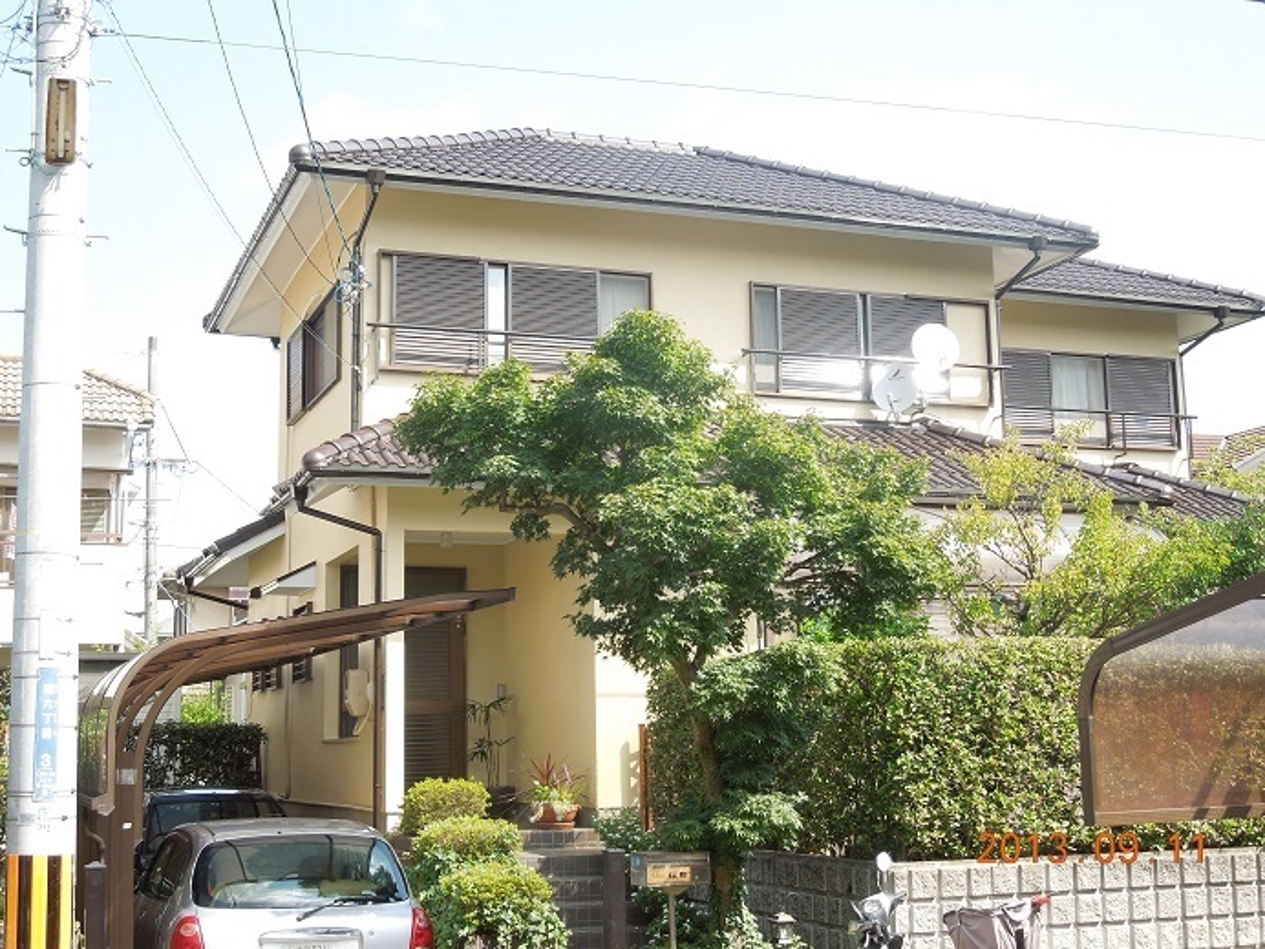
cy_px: 474
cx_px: 632
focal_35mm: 48
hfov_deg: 39.7
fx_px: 1754
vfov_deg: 30.3
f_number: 4
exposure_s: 1/160
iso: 100
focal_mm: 8.7
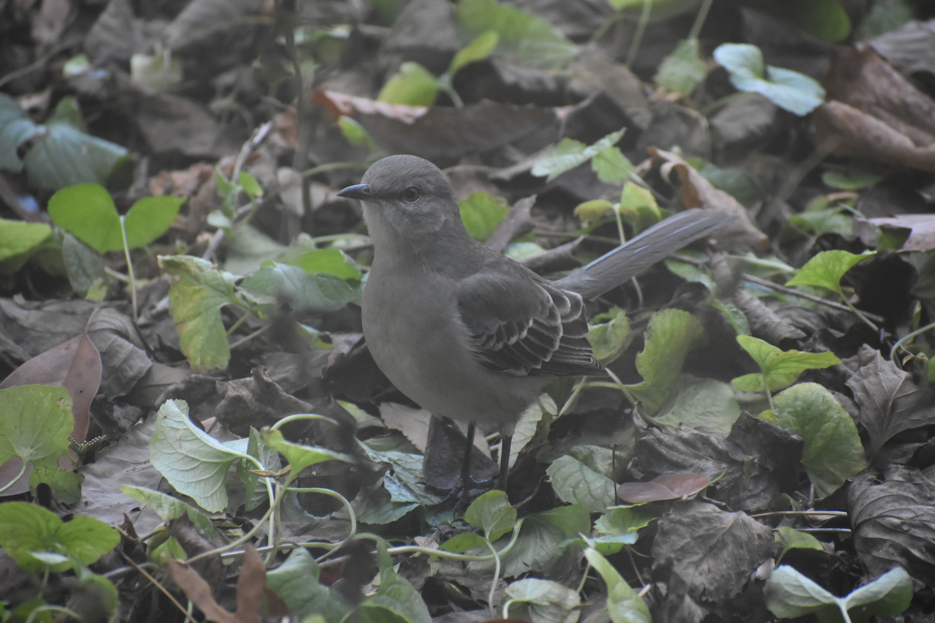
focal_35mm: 330
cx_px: 468
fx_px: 8570
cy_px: 312
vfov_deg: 4.2
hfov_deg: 6.2
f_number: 5.6
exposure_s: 1/500
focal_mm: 220
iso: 1800
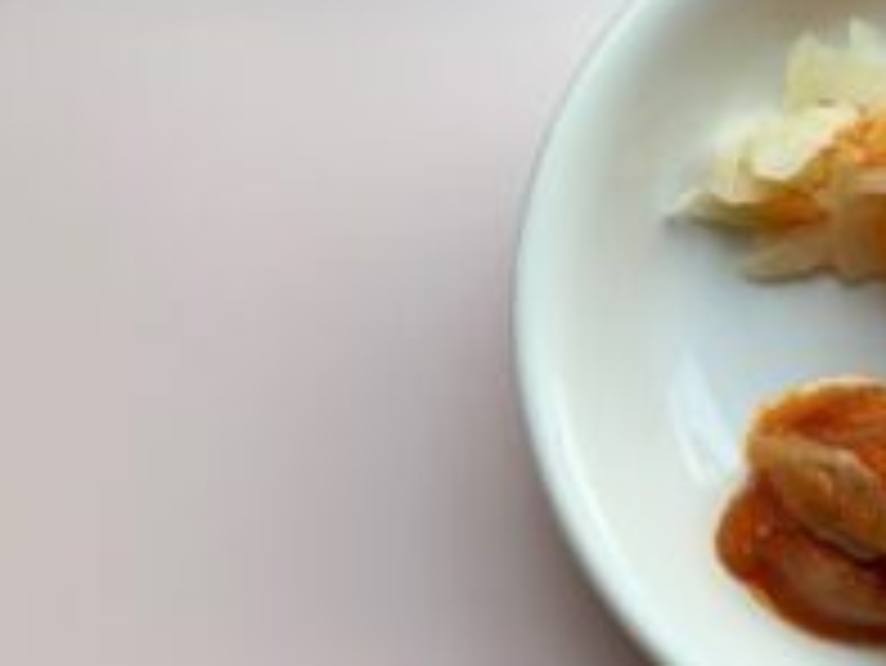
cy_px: 749
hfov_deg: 27.6
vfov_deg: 21.1
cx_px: 899
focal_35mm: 66
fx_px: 1690
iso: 25
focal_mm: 4.25
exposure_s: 1/186
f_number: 1.8
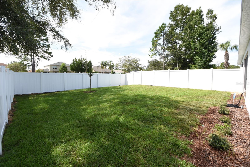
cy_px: 84
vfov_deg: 77.3
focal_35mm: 15
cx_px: 125
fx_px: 104
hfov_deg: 100.4
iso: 100
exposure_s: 1/125
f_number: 5.6
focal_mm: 10
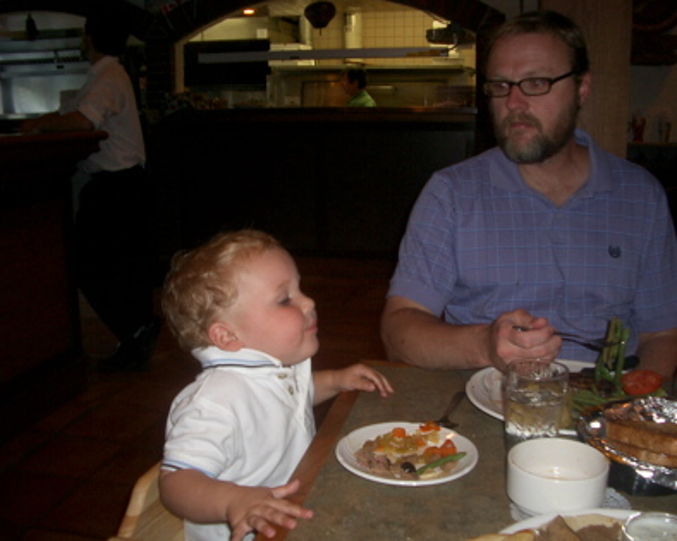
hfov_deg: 49.1
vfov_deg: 40.1
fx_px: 741
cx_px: 354
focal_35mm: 37
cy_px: 271
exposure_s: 1/40
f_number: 2.6
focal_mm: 5.8
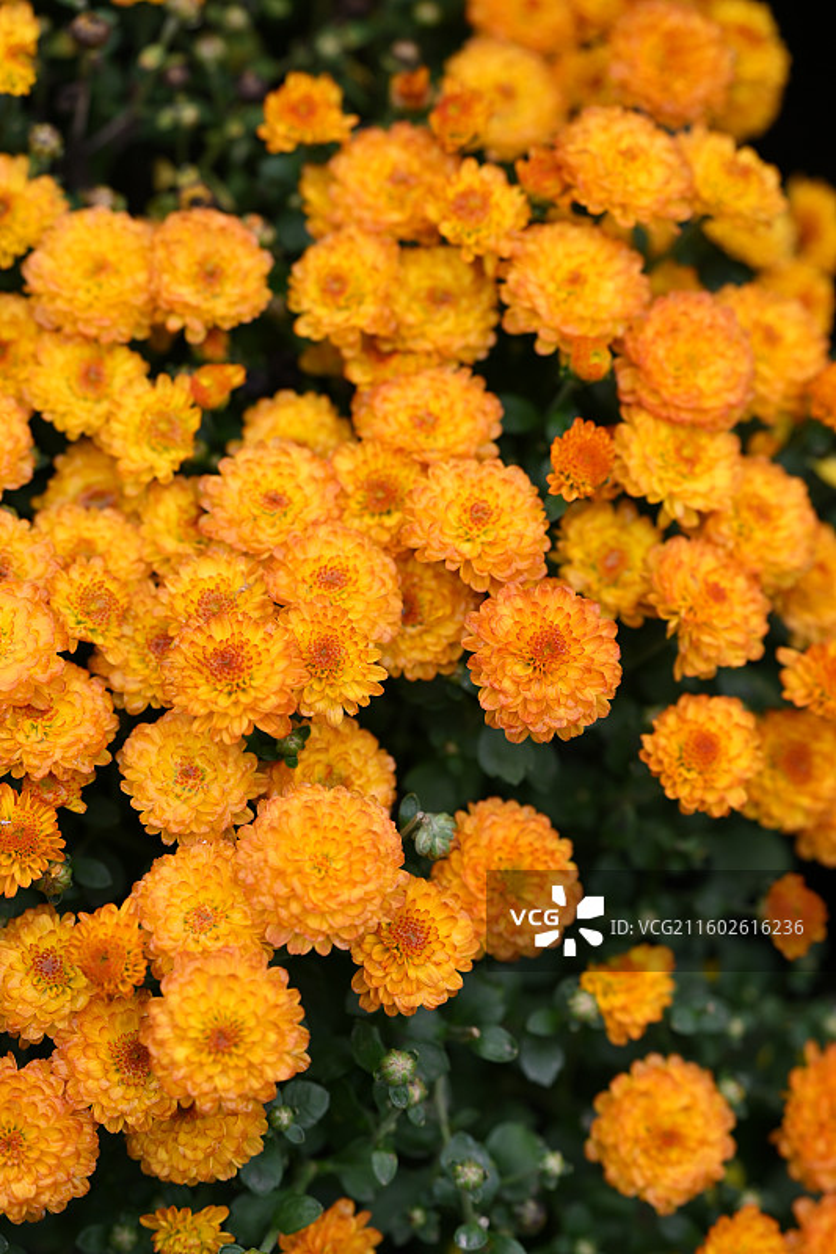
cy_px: 627
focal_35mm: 84
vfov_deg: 24.2
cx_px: 418
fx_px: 2927
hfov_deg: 16.3
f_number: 4.5
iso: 200
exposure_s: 1/320
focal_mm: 84
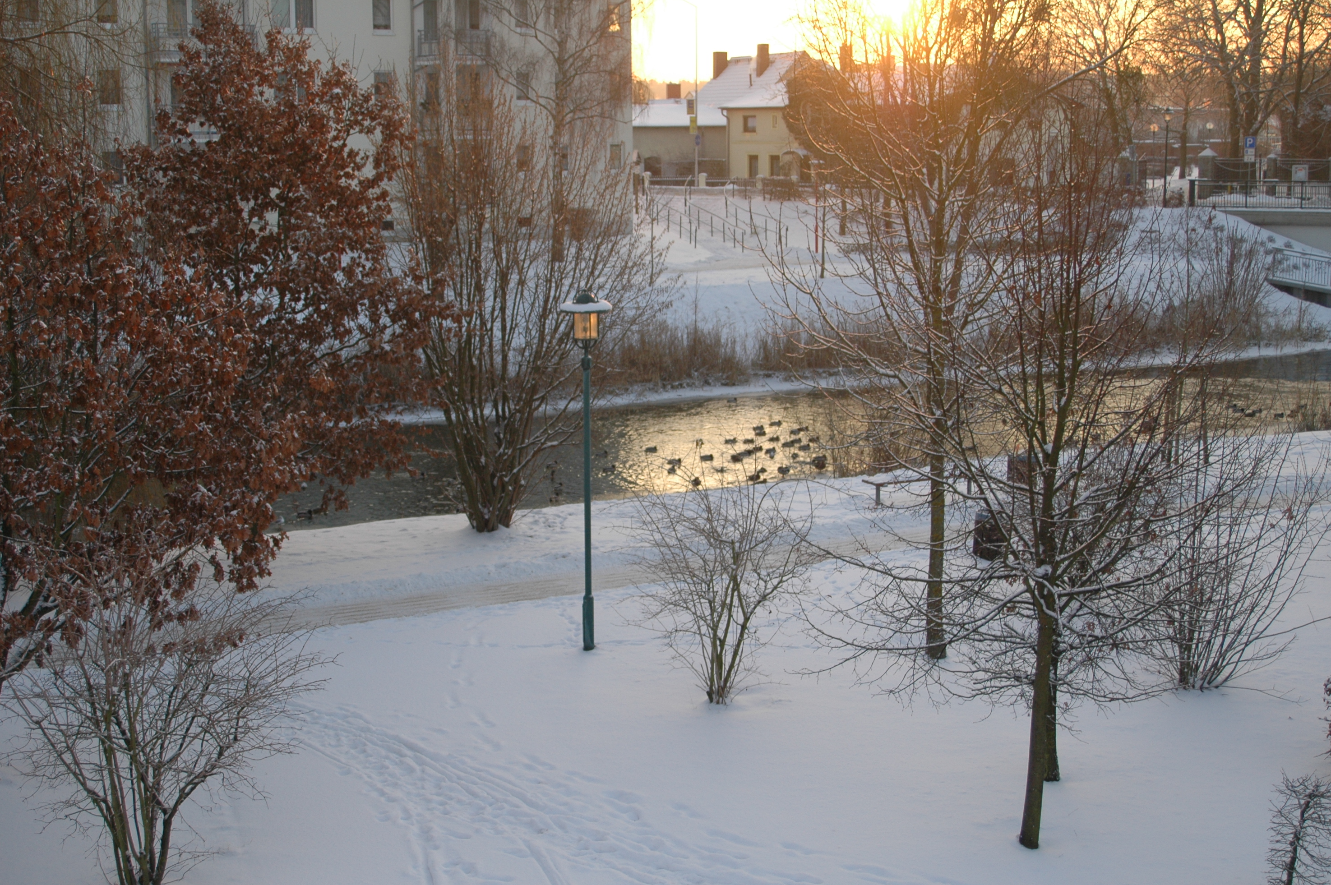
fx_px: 1921
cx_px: 670
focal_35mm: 52
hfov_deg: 38.2
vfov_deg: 25.9
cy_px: 434
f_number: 5.6
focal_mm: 34
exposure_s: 1/125
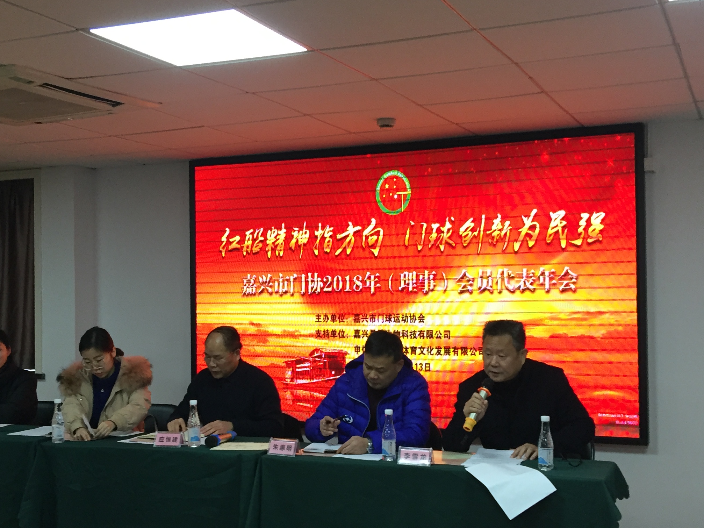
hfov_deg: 40.4
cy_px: 292
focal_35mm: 47
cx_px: 312
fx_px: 956
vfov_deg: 30.8
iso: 64
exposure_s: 1/33
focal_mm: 4.15
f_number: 2.2
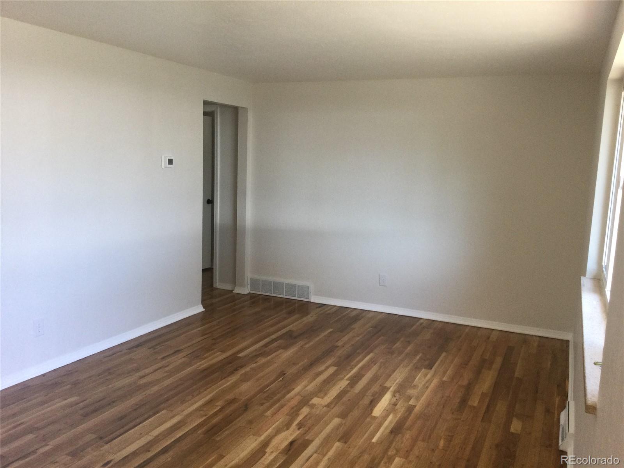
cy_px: 234
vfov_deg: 45.4
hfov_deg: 58.4
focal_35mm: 31
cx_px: 312
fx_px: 559
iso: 32
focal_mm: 3.3
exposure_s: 1/30
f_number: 2.4
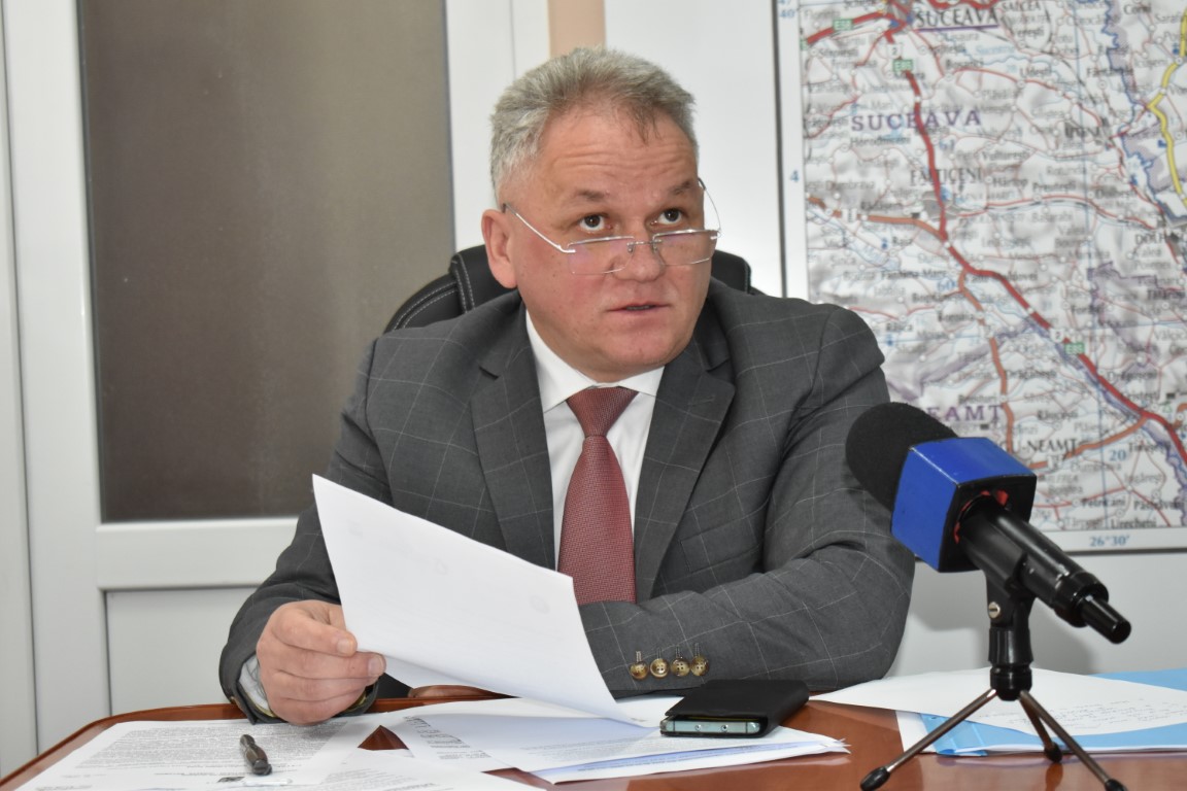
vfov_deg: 17.5
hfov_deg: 26.0
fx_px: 2572
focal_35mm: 78
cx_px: 594
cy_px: 396
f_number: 5.6
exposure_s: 1/160
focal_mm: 52
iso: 1600
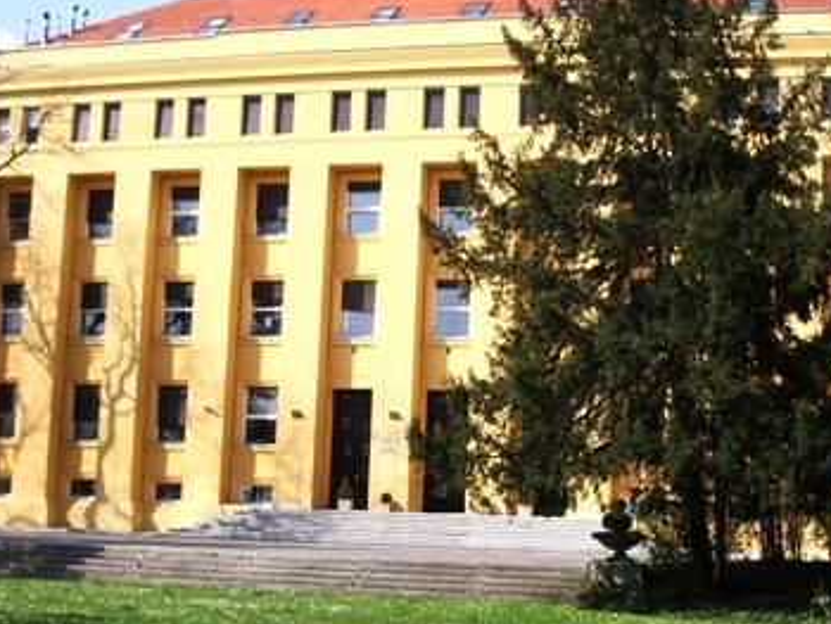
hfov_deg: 30.2
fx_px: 1537
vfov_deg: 22.9
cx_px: 408
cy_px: 361
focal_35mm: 64
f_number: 4.3
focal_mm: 5.8
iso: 50
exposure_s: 1/320
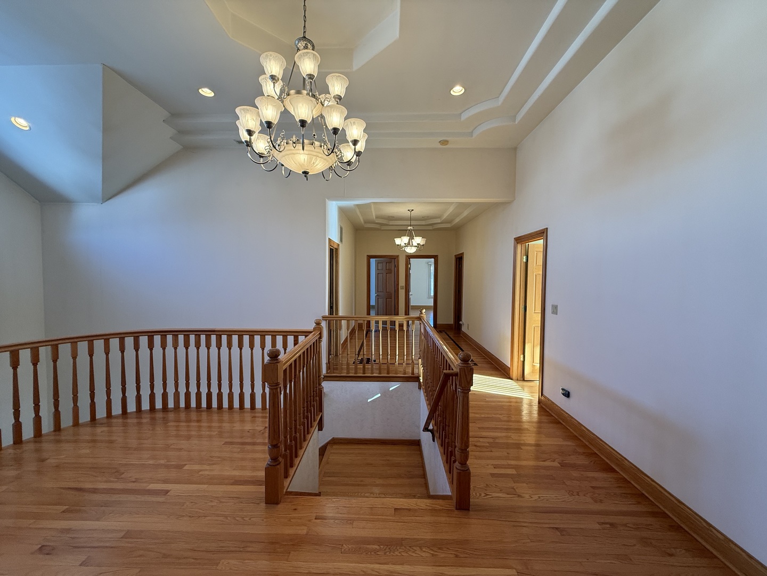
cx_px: 384
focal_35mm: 14
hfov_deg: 102.1
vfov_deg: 85.7
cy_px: 288
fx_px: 310
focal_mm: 2.22
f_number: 2.2
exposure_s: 1/120
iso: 125
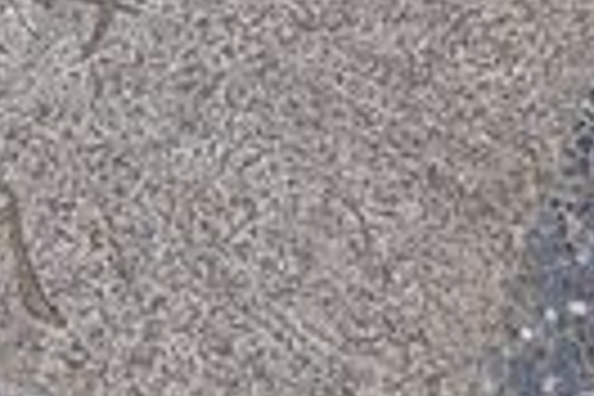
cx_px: -536
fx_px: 2607
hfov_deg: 11.8
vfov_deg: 8.6
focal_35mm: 158
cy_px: 20
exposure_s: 1/400
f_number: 4
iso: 125
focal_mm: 11.81
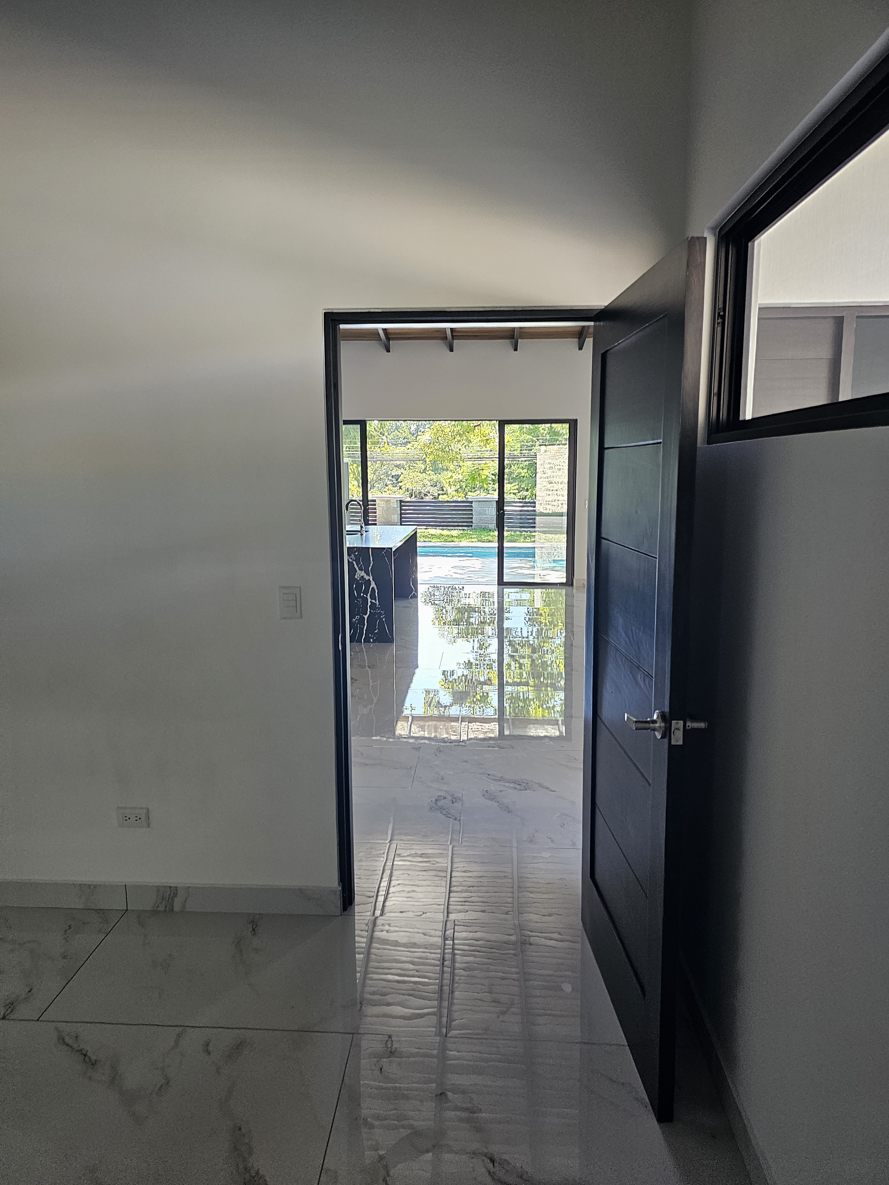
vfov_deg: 73.9
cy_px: 592
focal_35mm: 23
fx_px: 788
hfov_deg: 58.9
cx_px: 444
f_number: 1.7
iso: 250
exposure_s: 1/207
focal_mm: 6.3
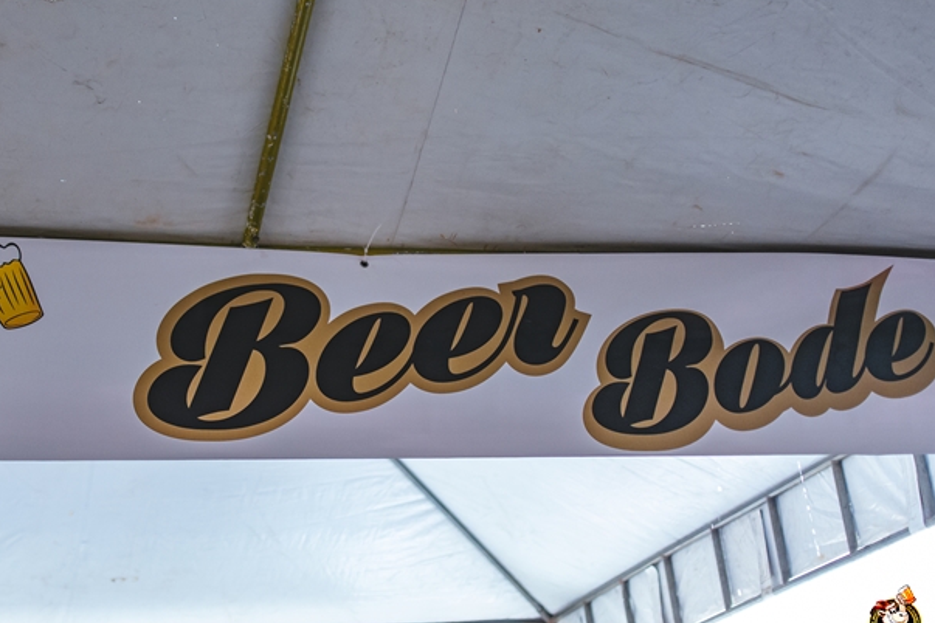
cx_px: 363
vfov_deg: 21.0
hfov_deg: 31.0
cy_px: 283
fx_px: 1678
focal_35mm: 65
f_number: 2
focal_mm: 35
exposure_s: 1/250
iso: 1600
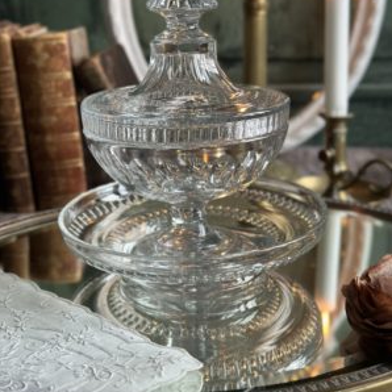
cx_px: 196
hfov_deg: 30.0
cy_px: 160
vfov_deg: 30.0
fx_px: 730
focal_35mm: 57
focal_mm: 6.86
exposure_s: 1/75
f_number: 1.78
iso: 125
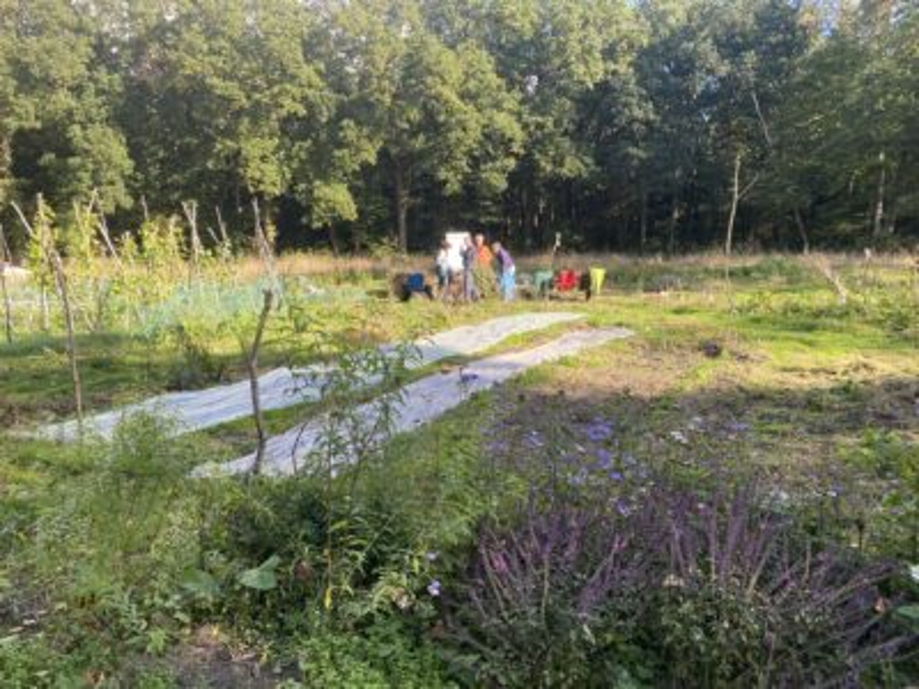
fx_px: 690
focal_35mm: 26
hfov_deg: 67.3
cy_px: 344
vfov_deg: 53.1
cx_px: 460
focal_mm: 4.25
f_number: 1.8
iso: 32
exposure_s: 1/387
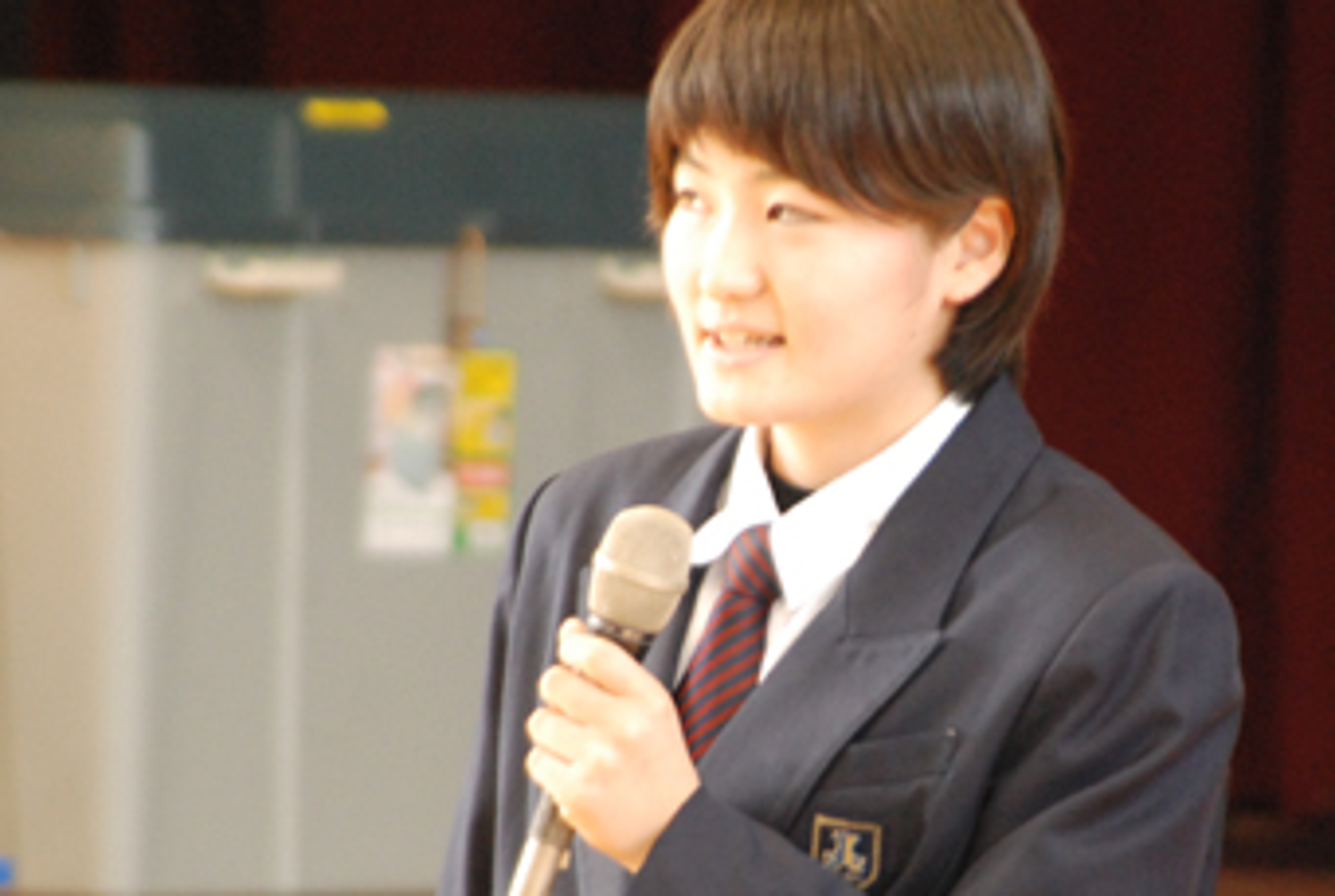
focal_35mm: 791
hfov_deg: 2.6
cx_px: 818
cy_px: 575
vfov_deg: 1.7
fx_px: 29397
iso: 1600
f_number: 6.3
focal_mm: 300
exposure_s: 1/30
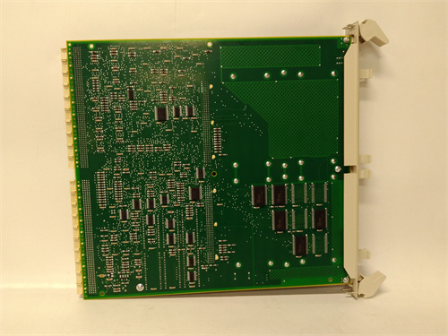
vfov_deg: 51.4
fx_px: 349
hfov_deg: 65.3
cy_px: 168
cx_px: 224
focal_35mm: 27
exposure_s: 1/33
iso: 269
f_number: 2
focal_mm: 3.79
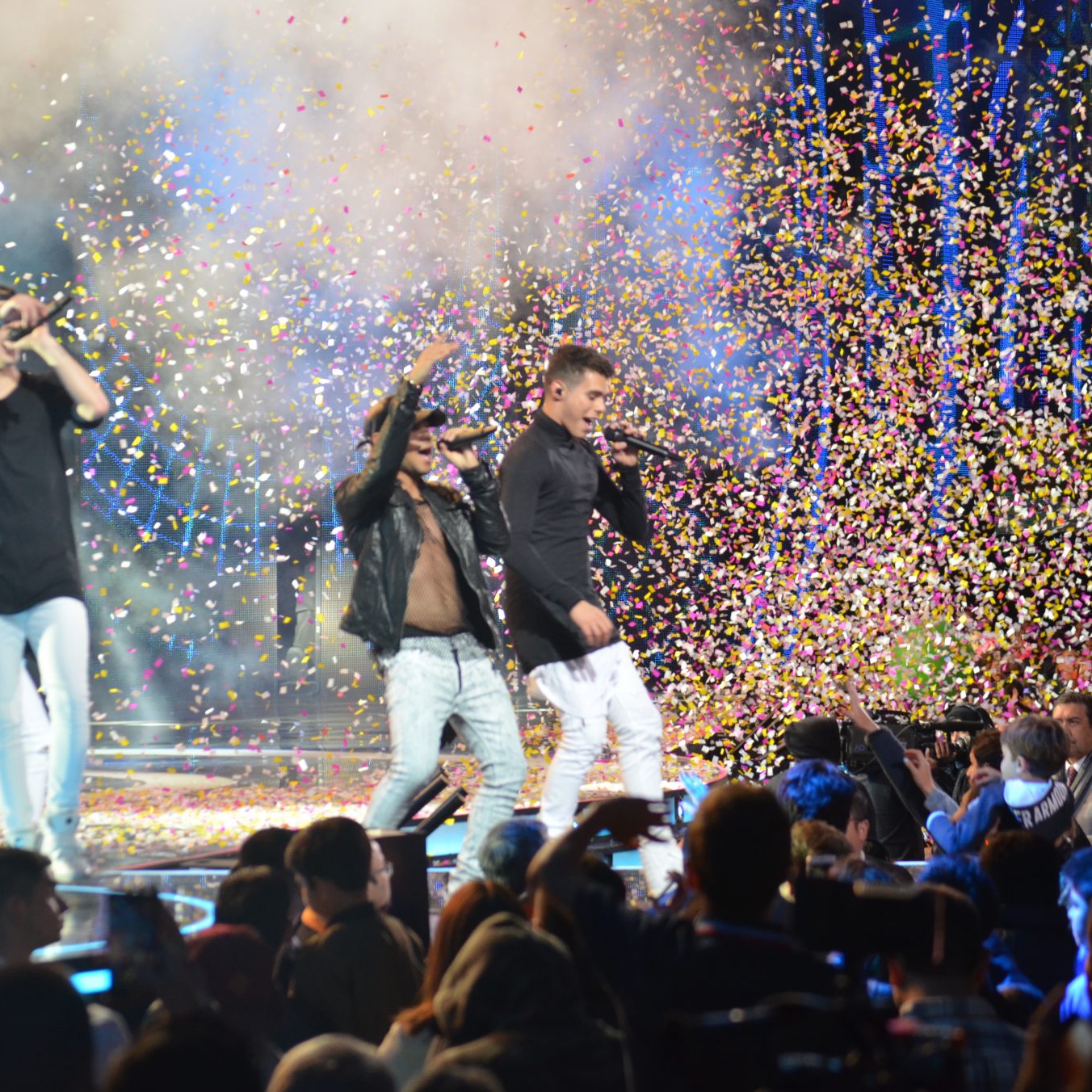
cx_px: 464
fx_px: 5639
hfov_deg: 11.1
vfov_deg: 11.1
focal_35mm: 158
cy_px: 546
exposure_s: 1/125
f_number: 4.2
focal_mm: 82
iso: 800
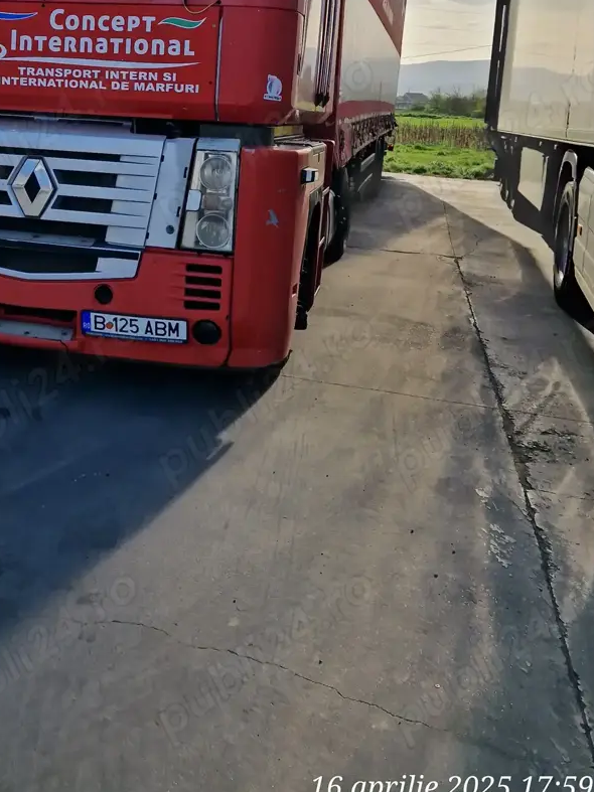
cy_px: 196
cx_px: 146
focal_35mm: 39
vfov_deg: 46.1
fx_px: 893
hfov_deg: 35.9
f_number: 1.8
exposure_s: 1/2360
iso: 50
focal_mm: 5.4
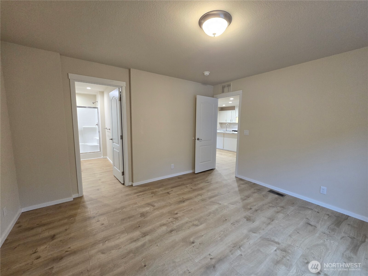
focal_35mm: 13
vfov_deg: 89.9
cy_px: 138
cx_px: 184
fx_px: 138
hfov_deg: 106.2
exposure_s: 1/60
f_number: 2.2
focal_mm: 2.2
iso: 250
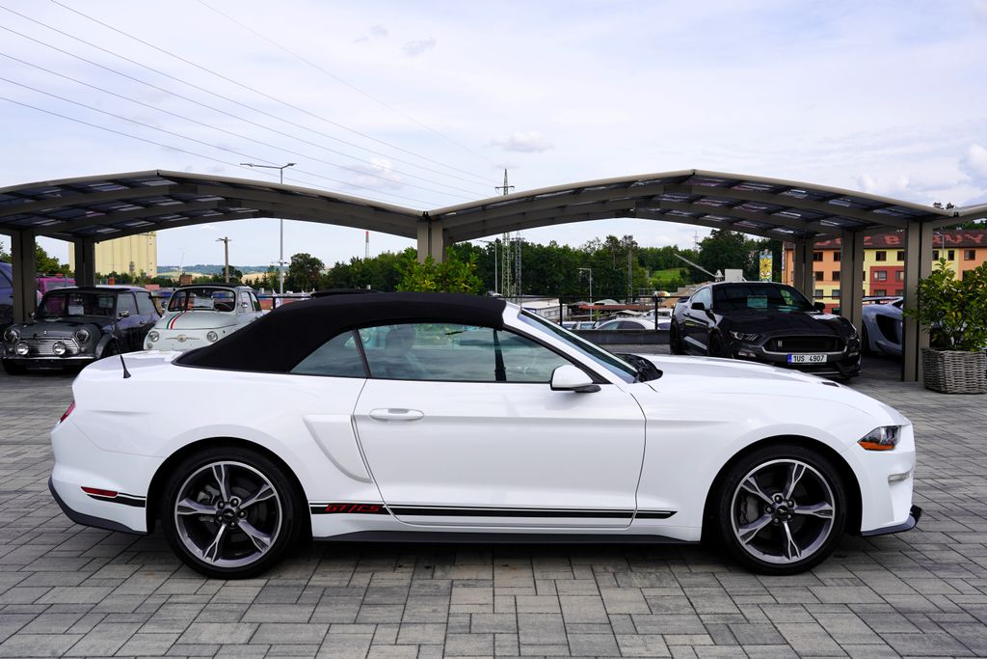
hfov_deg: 63.7
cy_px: 330
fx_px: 795
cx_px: 494
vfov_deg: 45.0
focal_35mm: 29
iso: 100
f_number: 10
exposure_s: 1/160
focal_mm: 29
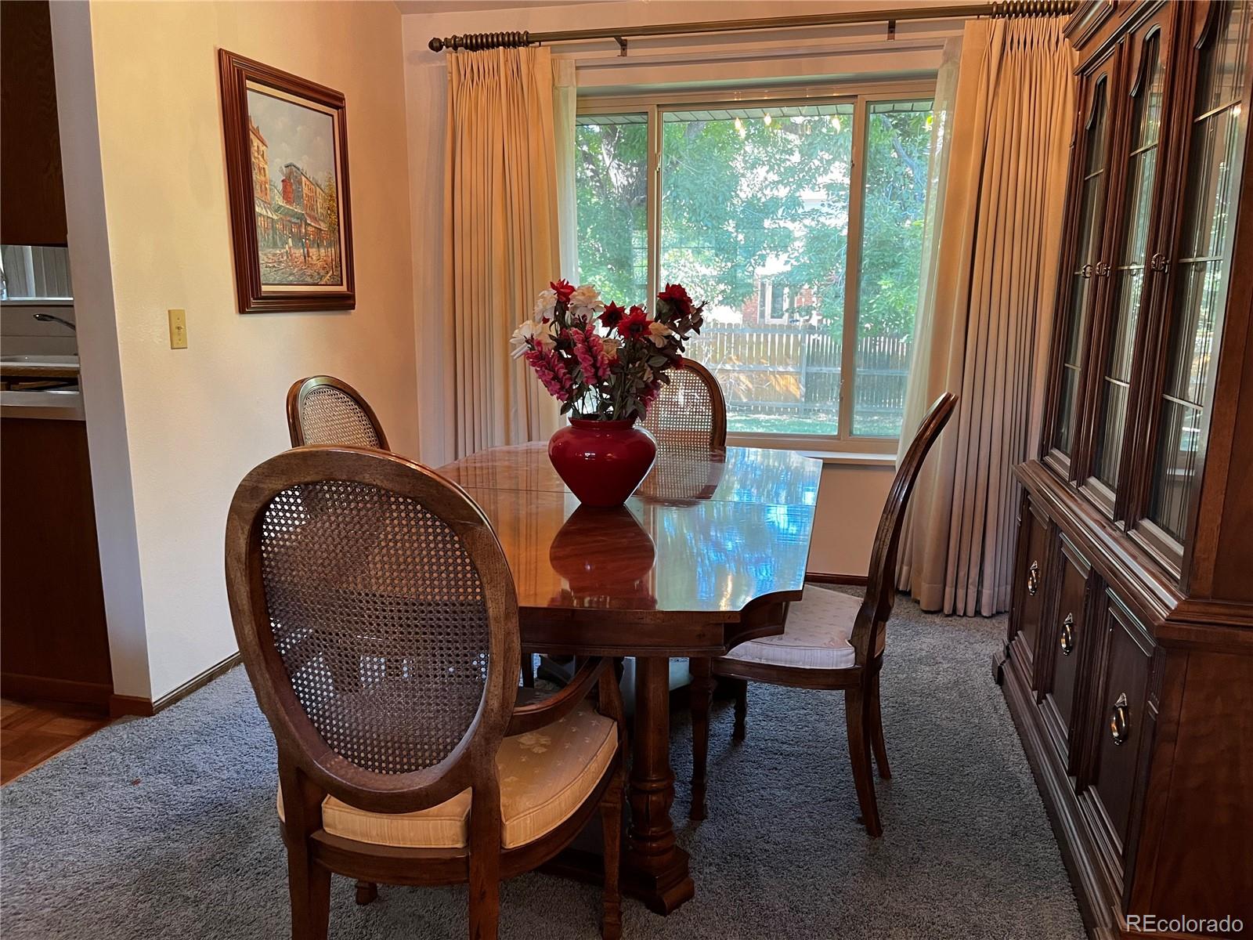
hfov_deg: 67.3
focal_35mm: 26
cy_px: 470
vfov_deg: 53.1
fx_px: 941
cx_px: 626
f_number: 1.6
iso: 160
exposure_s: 1/60
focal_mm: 5.1
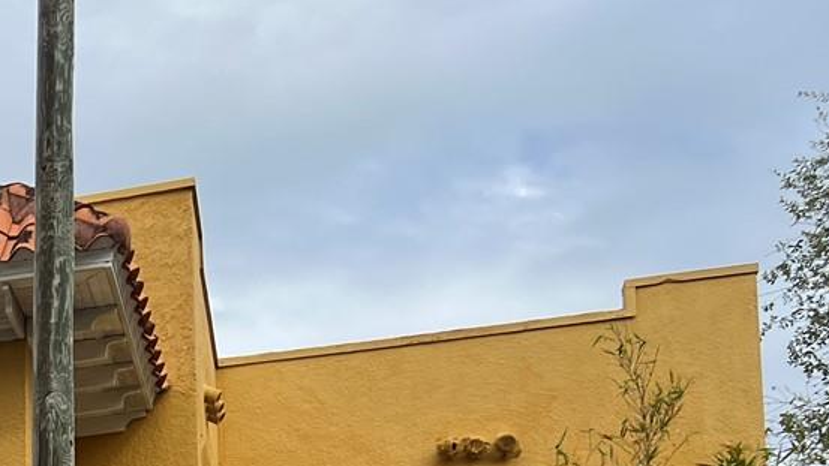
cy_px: 872
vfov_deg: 13.1
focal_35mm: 82
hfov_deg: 22.2
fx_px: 1802
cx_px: -348
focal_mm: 5.7
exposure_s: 1/2695
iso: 50
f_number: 1.5
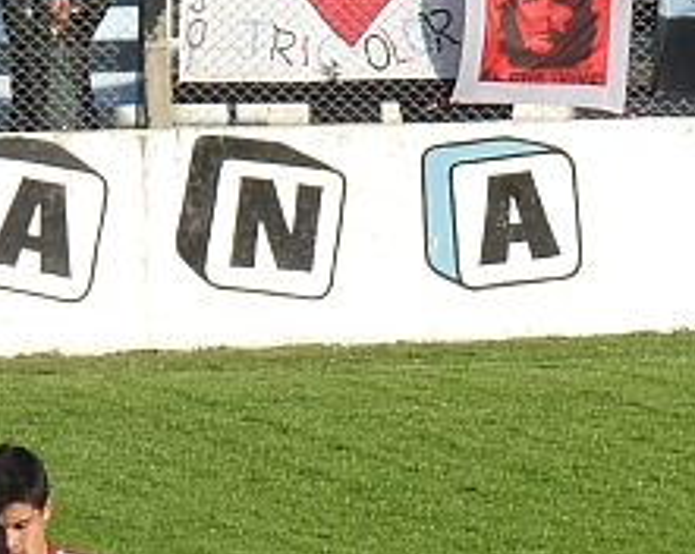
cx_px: 975
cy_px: 900
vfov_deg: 2.0
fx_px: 15482
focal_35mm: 754
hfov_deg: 2.6
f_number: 5.6
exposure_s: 1/400
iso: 100
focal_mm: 37.8
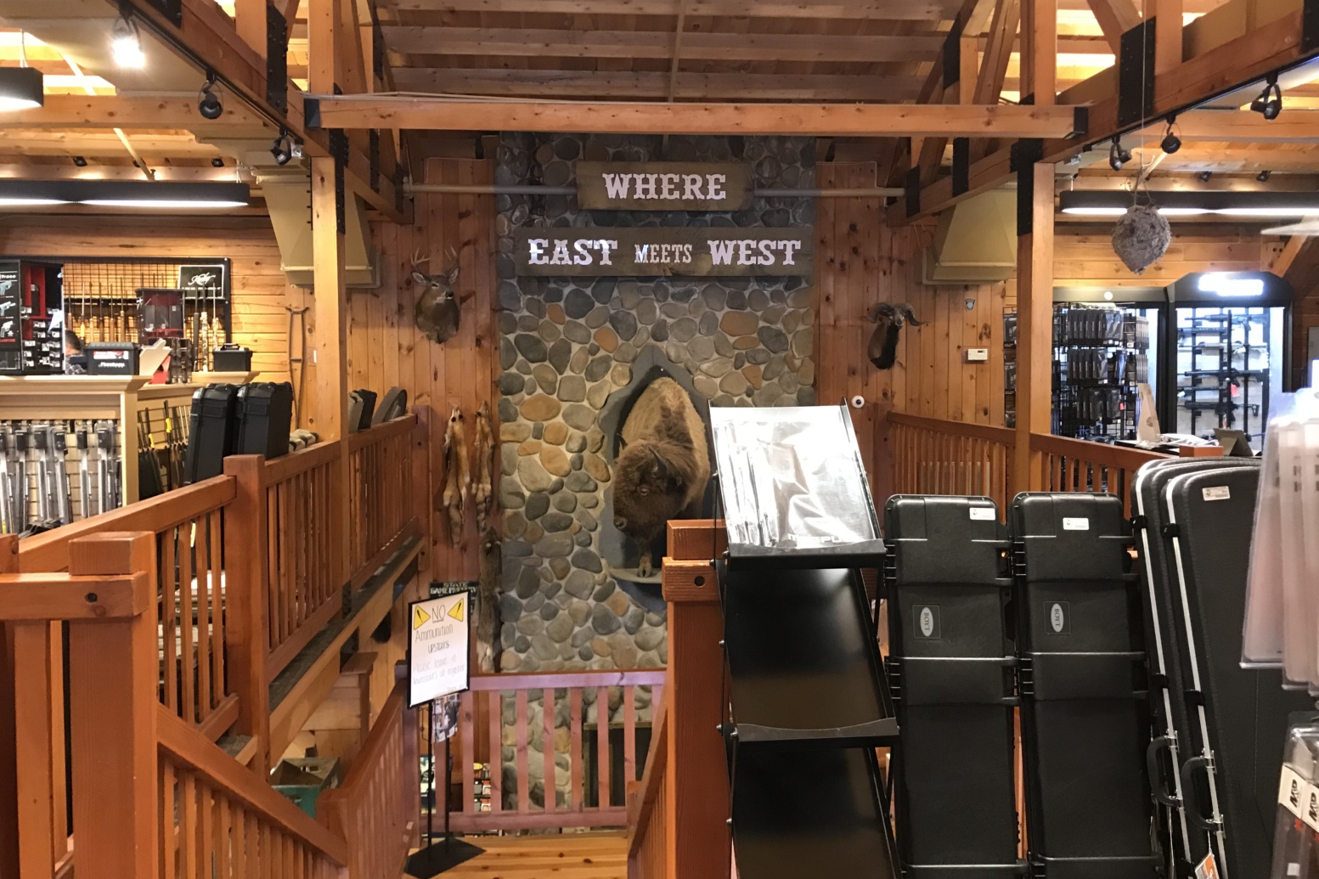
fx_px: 1099
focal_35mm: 30
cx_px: 679
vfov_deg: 43.6
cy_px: 413
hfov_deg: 61.9
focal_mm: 3.99
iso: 100
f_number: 1.8
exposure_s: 1/13
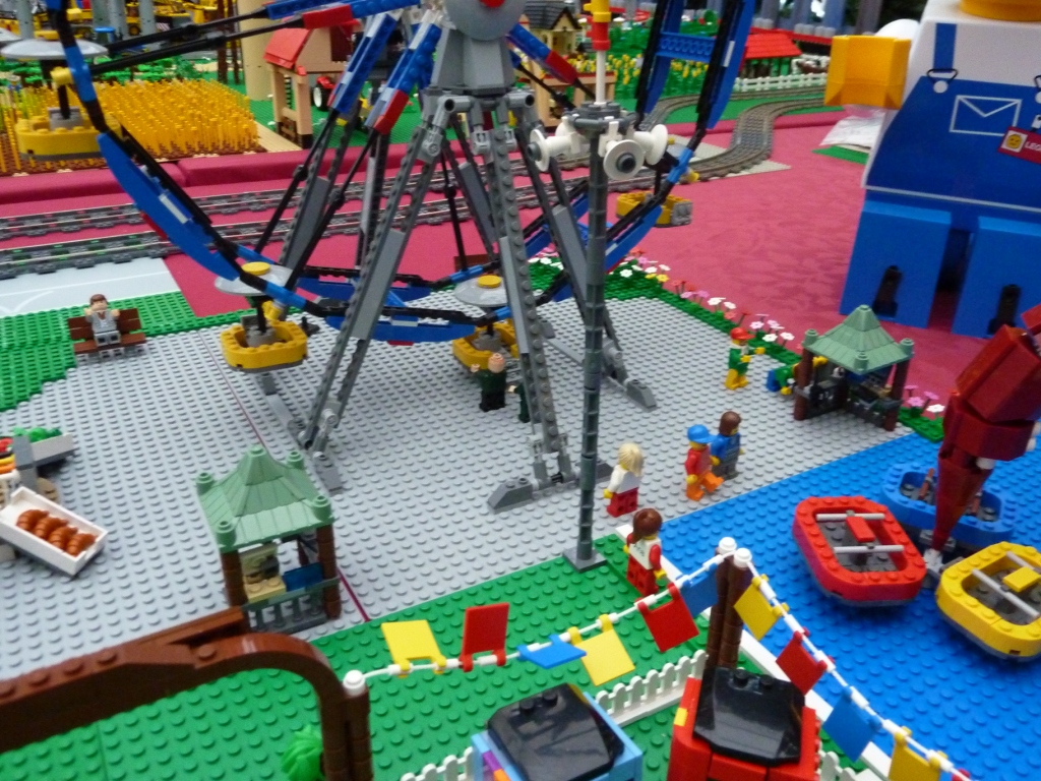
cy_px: 390
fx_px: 872
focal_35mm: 29
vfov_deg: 48.2
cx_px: 520
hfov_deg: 61.7
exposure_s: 1/30
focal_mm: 4.7
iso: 640
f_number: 3.4
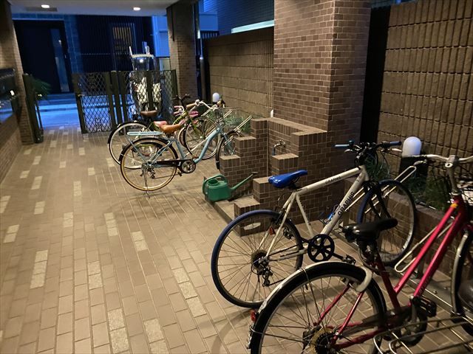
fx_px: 355
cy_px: 177
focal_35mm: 26
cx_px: 236
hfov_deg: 67.3
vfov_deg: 53.1
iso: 800
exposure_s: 1/25
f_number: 1.8
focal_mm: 4.25
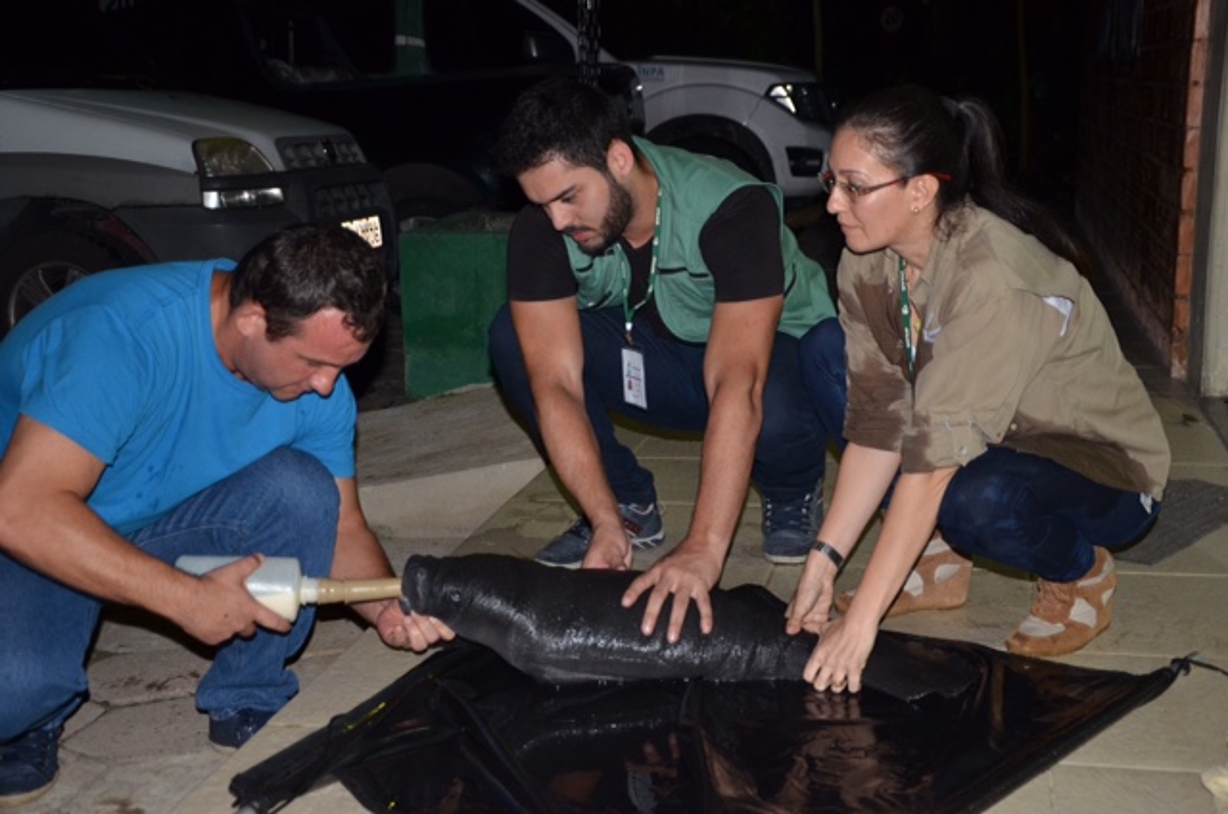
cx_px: 614
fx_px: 1787
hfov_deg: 37.9
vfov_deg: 25.6
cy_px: 407
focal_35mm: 52
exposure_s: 1/60
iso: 800
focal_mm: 35
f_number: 4.5
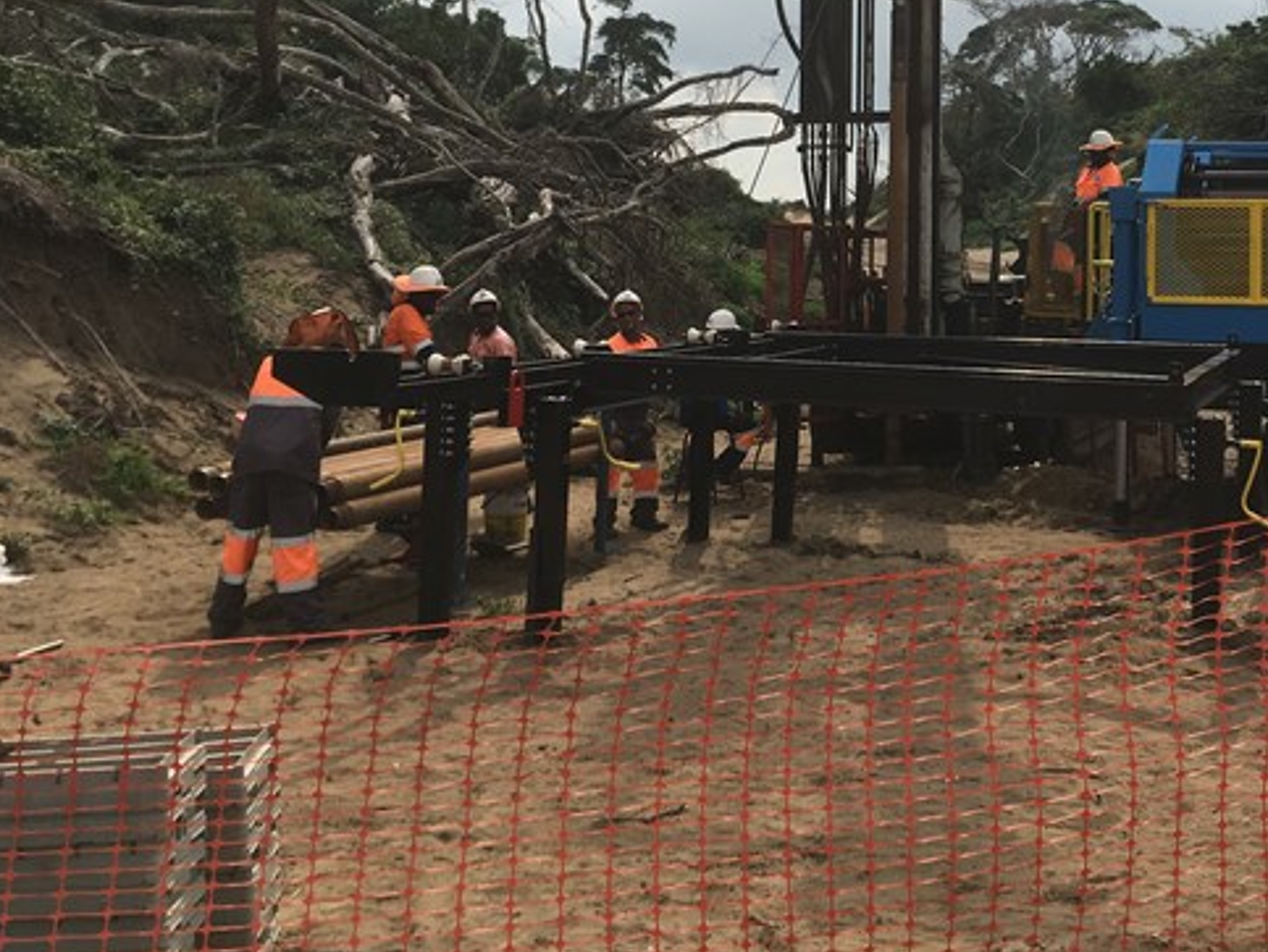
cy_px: 207
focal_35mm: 48
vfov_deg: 29.7
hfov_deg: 38.4
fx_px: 1760
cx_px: 979
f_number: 2.2
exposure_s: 1/1832
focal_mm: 4.15
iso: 25
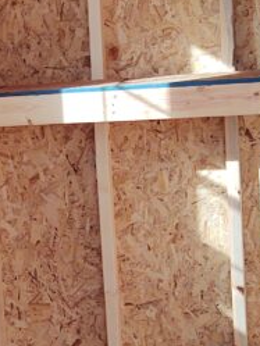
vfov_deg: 17.7
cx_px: -97
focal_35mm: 111
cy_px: 171
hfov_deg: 12.8
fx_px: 1111
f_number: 1.7
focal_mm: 4.75
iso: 100
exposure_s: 1/864
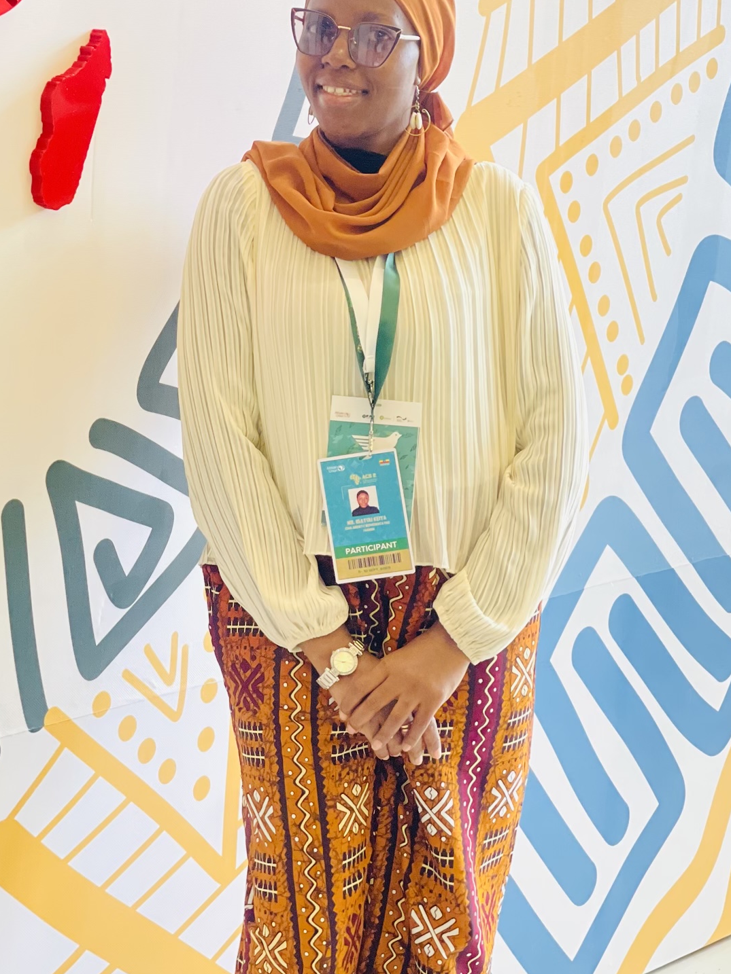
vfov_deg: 21.7
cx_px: 267
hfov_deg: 16.4
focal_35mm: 90
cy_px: 367
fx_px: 2535
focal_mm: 7.5
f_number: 2.2
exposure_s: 1/100
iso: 125
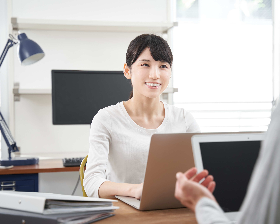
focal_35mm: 66
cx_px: 156
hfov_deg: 28.7
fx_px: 547
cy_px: 113
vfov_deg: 23.1
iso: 500
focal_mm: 58
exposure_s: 1/60
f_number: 3.2
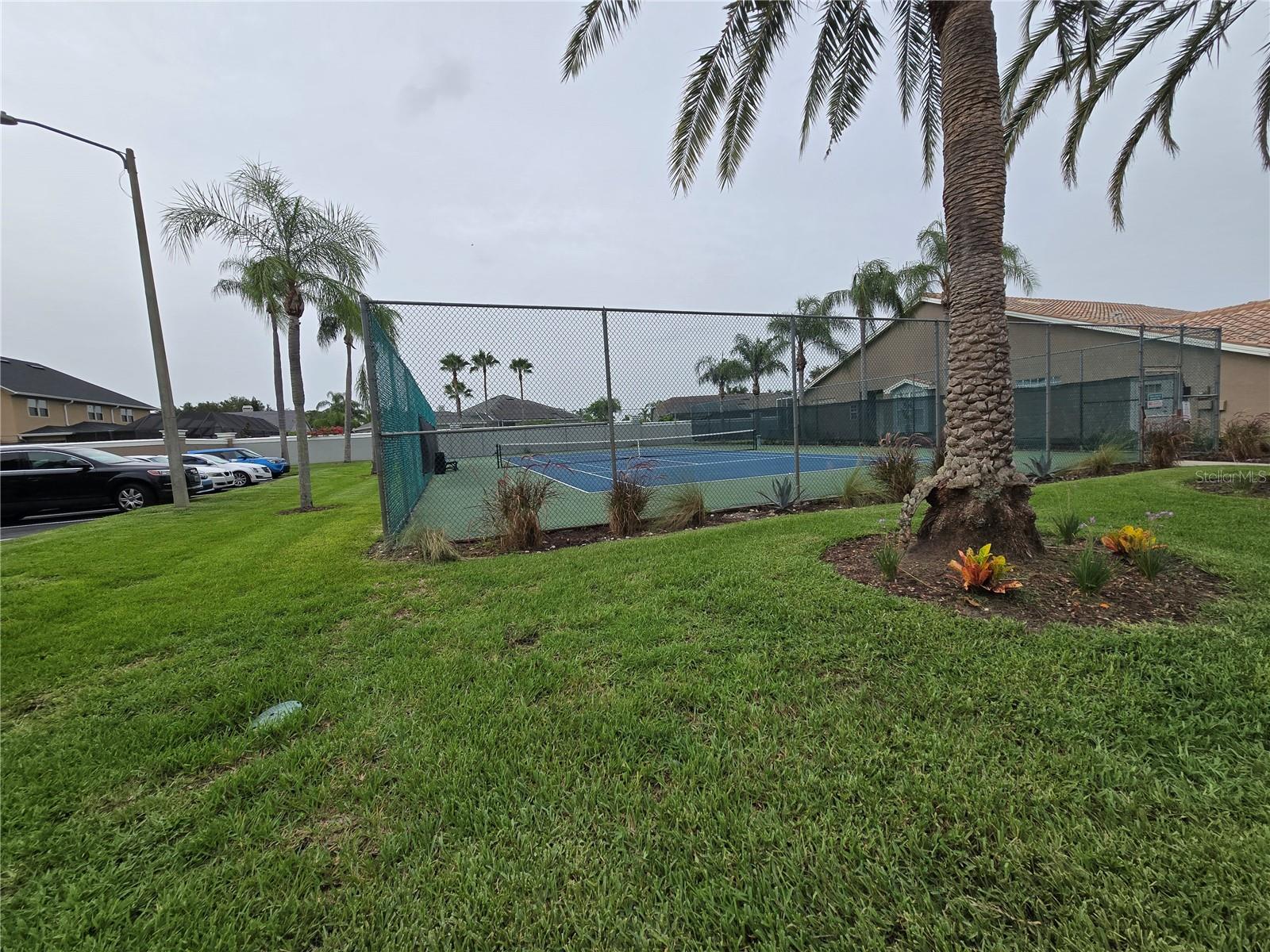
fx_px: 477
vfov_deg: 89.9
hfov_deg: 106.2
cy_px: 476
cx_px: 635
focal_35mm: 13
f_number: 2.2
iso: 50
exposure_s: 1/2021
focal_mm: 2.2
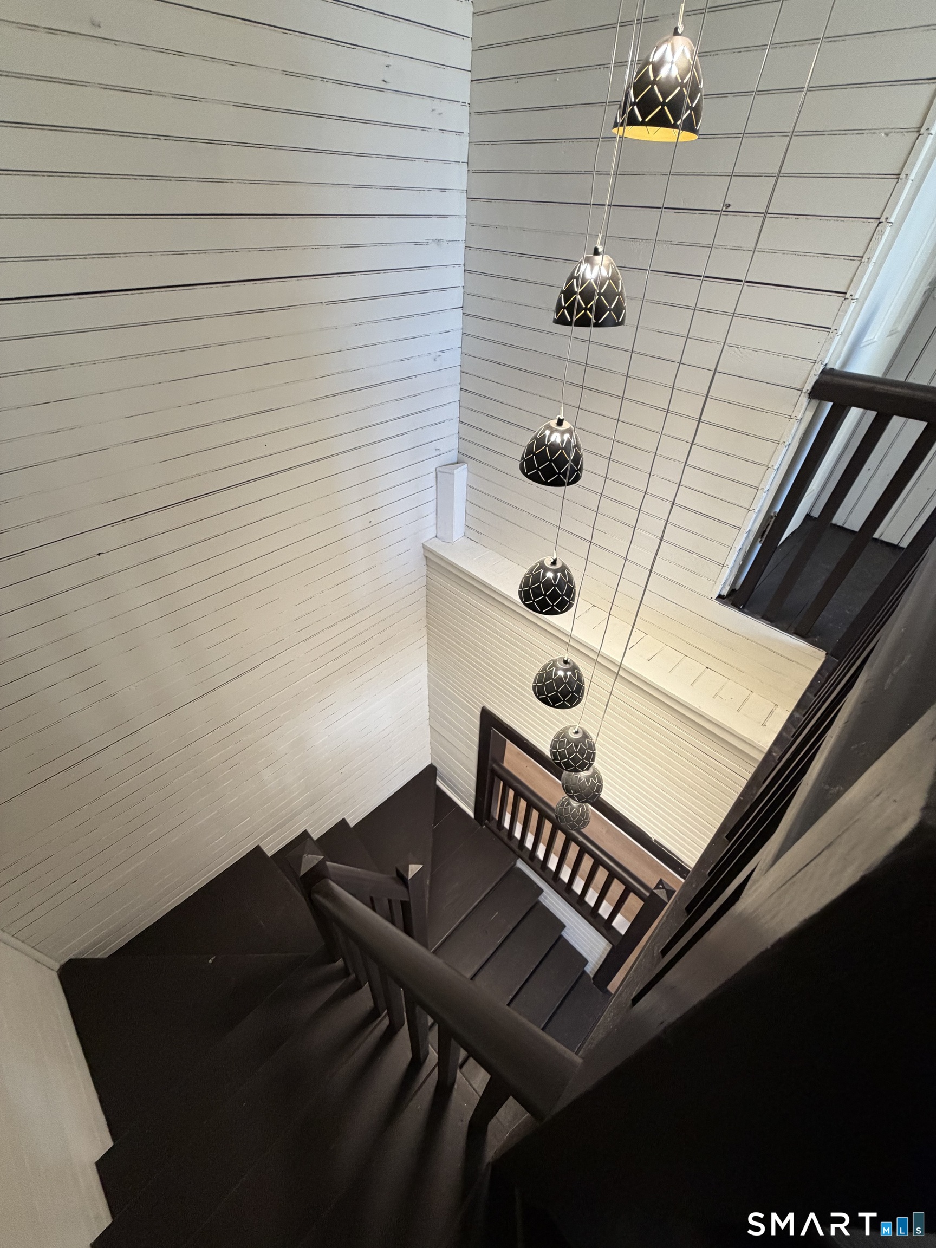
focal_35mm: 14
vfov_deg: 102.1
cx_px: 468
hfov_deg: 85.7
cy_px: 624
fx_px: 505
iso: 320
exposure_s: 1/65
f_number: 2.2
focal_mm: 2.22
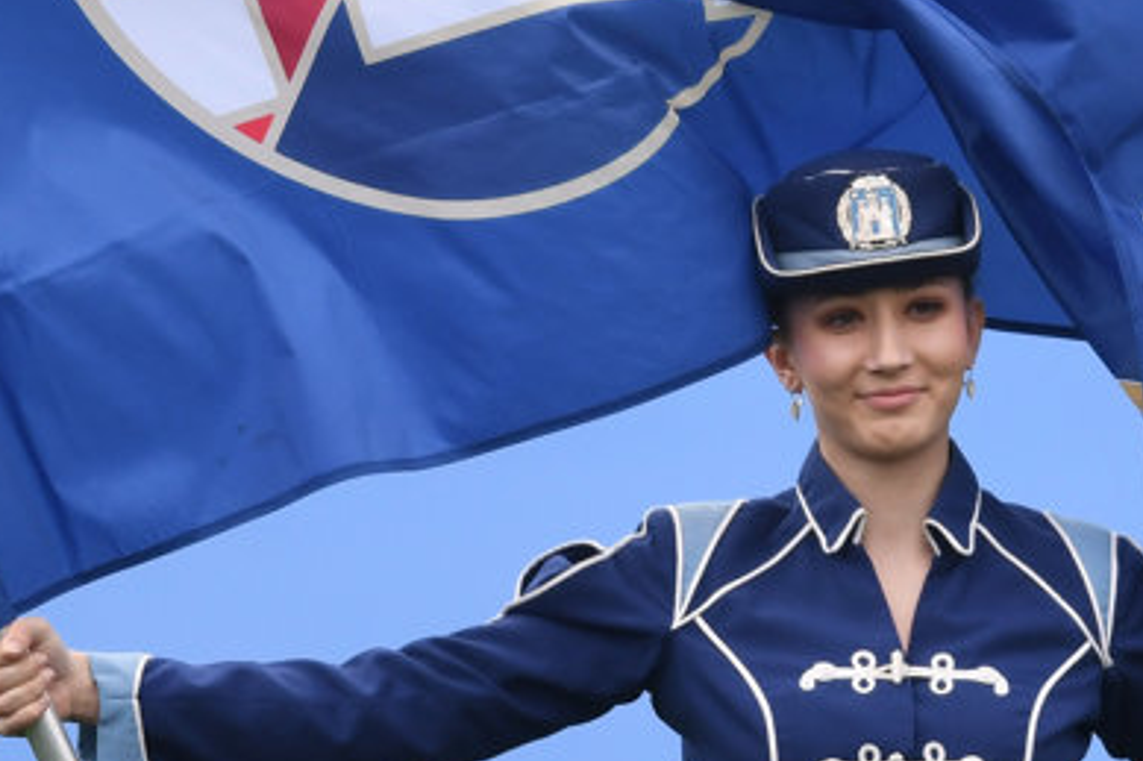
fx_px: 39193
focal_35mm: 1235
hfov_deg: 1.7
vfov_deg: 1.1
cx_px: 1695
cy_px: 357
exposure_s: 1/1250
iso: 400
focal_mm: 400
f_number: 2.8
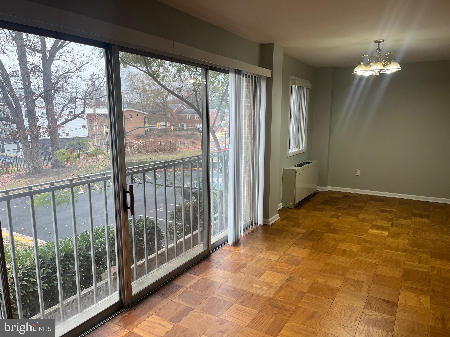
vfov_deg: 53.1
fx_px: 338
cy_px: 168
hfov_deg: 67.3
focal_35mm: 26
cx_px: 225
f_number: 1.6
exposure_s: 1/120
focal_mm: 5.1
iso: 80
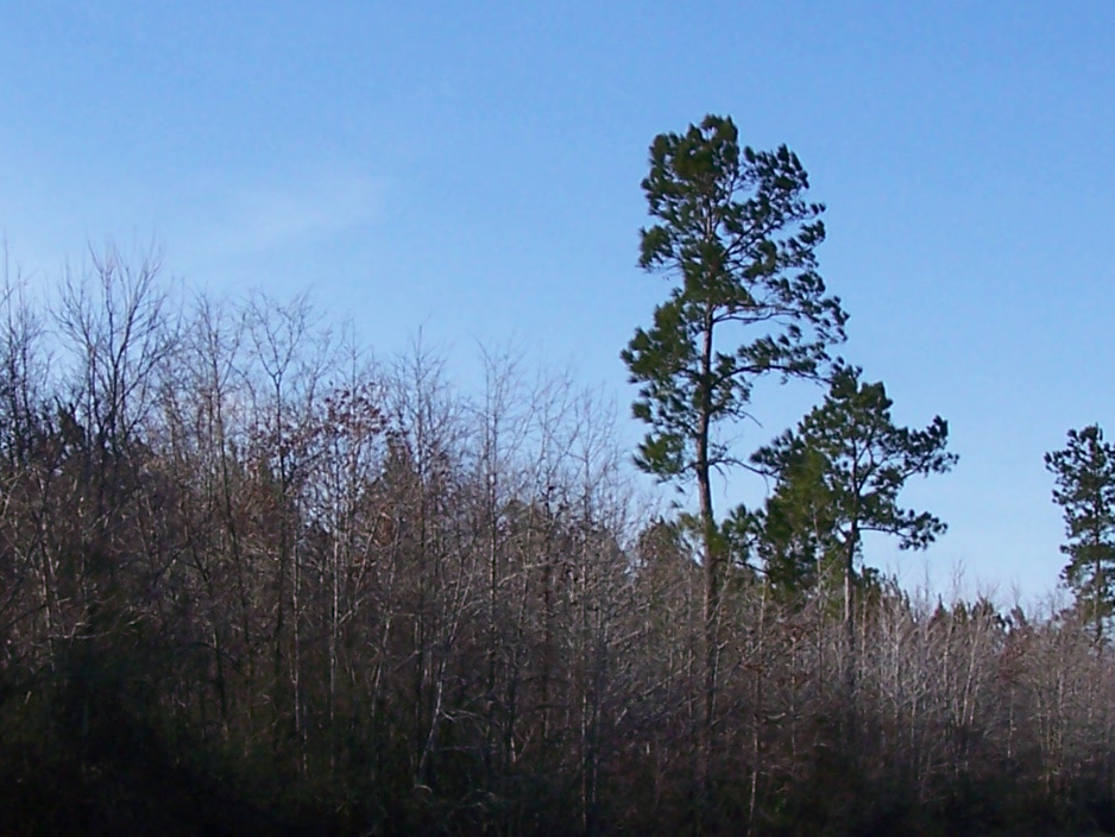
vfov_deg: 14.1
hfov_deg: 18.7
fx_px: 3383
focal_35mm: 105
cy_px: 605
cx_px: 500
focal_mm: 6.3
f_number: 4
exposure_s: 1/400
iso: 64
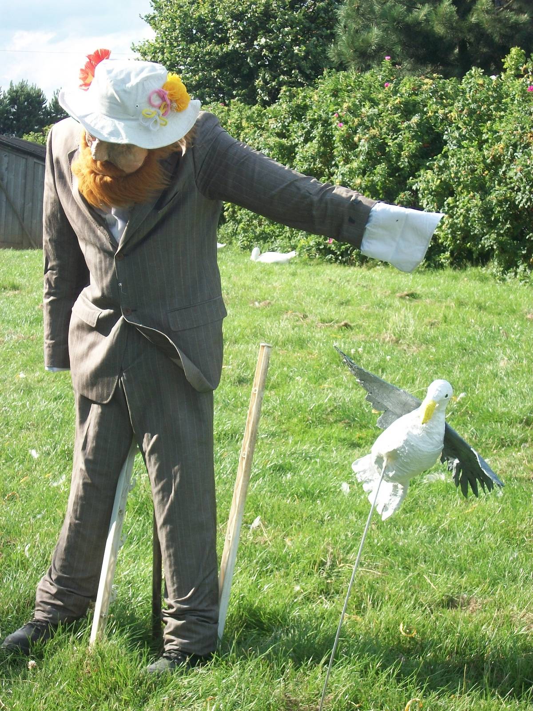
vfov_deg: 25.3
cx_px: 266
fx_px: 1581
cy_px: 356
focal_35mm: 77
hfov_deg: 19.1
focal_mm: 13.7
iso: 80
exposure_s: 1/200
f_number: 4.6
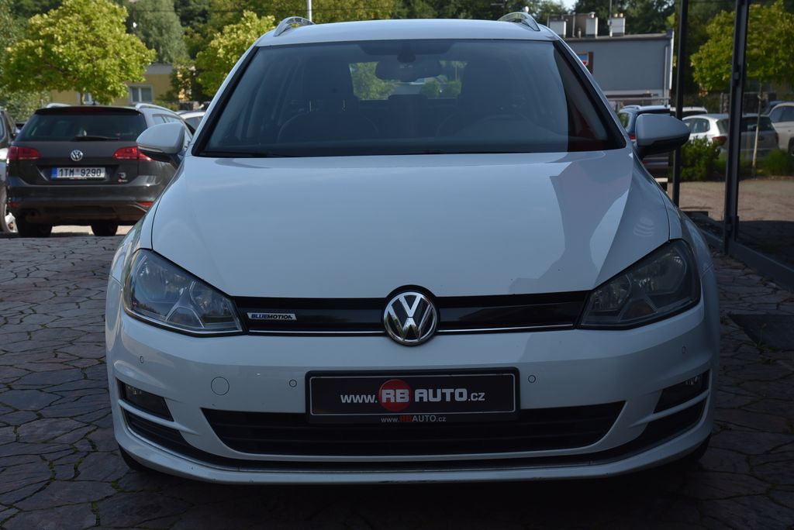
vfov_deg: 24.7
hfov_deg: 36.2
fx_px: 1214
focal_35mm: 55
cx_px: 397
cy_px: 265
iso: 500
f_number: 10
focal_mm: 55
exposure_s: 1/400
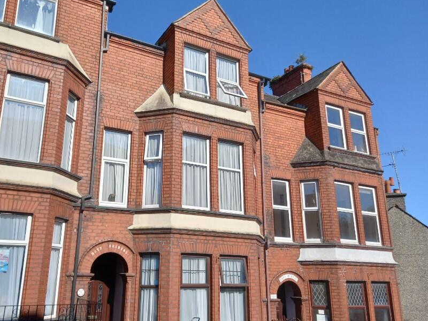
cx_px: 180
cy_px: 159
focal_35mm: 32
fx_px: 396
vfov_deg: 44.2
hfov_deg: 56.5
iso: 25
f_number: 2
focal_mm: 4.6
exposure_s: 1/993
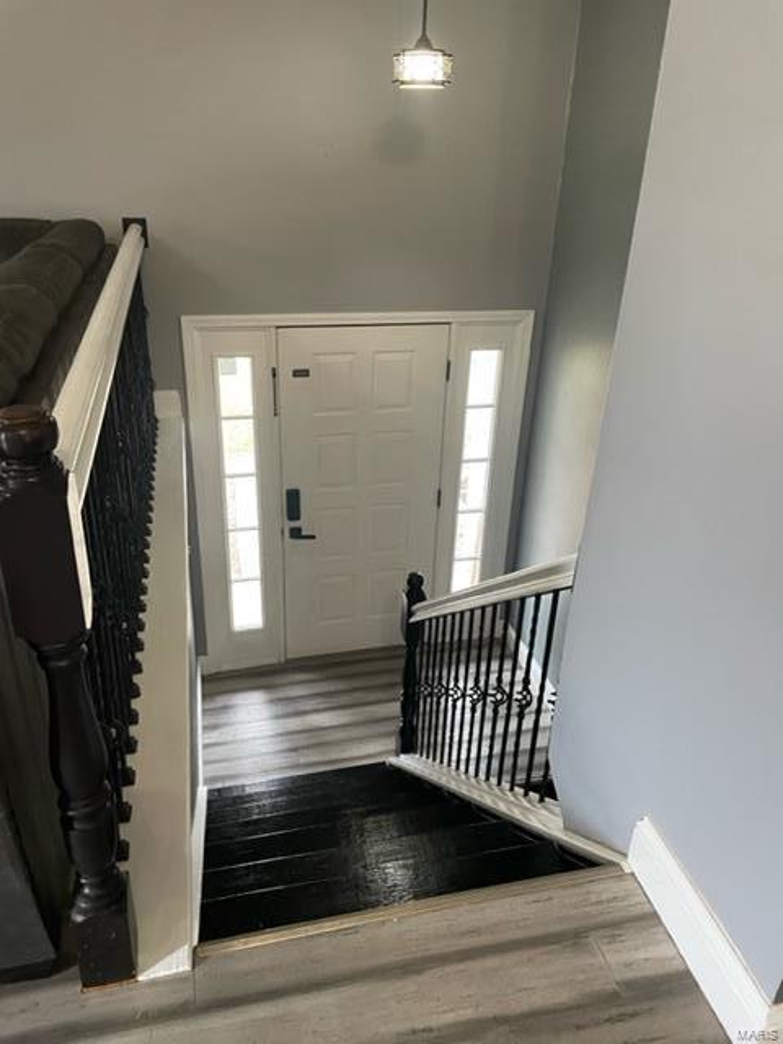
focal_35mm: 26
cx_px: 392
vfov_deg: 67.3
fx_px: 784
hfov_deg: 53.1
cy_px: 522
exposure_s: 1/60
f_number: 1.6
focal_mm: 4.2
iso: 500
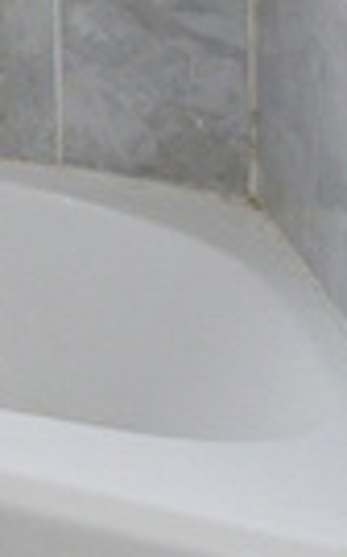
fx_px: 1894
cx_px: -1549
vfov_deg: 13.9
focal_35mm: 125
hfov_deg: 5.8
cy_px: -588
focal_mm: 16.1
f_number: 8
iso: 250
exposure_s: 1/800
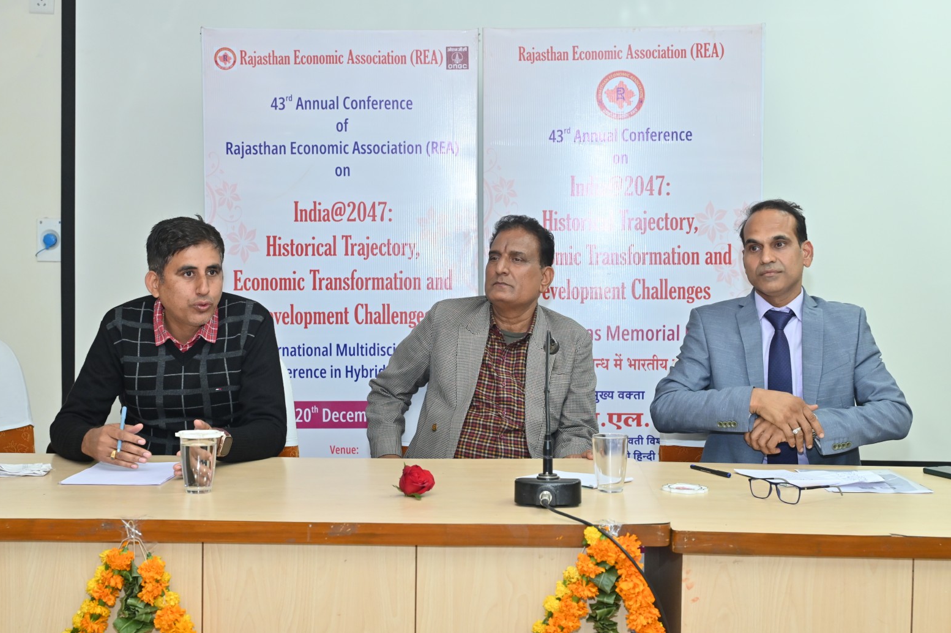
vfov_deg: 28.6
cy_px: 310
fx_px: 1241
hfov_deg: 41.9
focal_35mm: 47
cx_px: 469
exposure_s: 1/125
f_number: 5.6
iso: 1600
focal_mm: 45
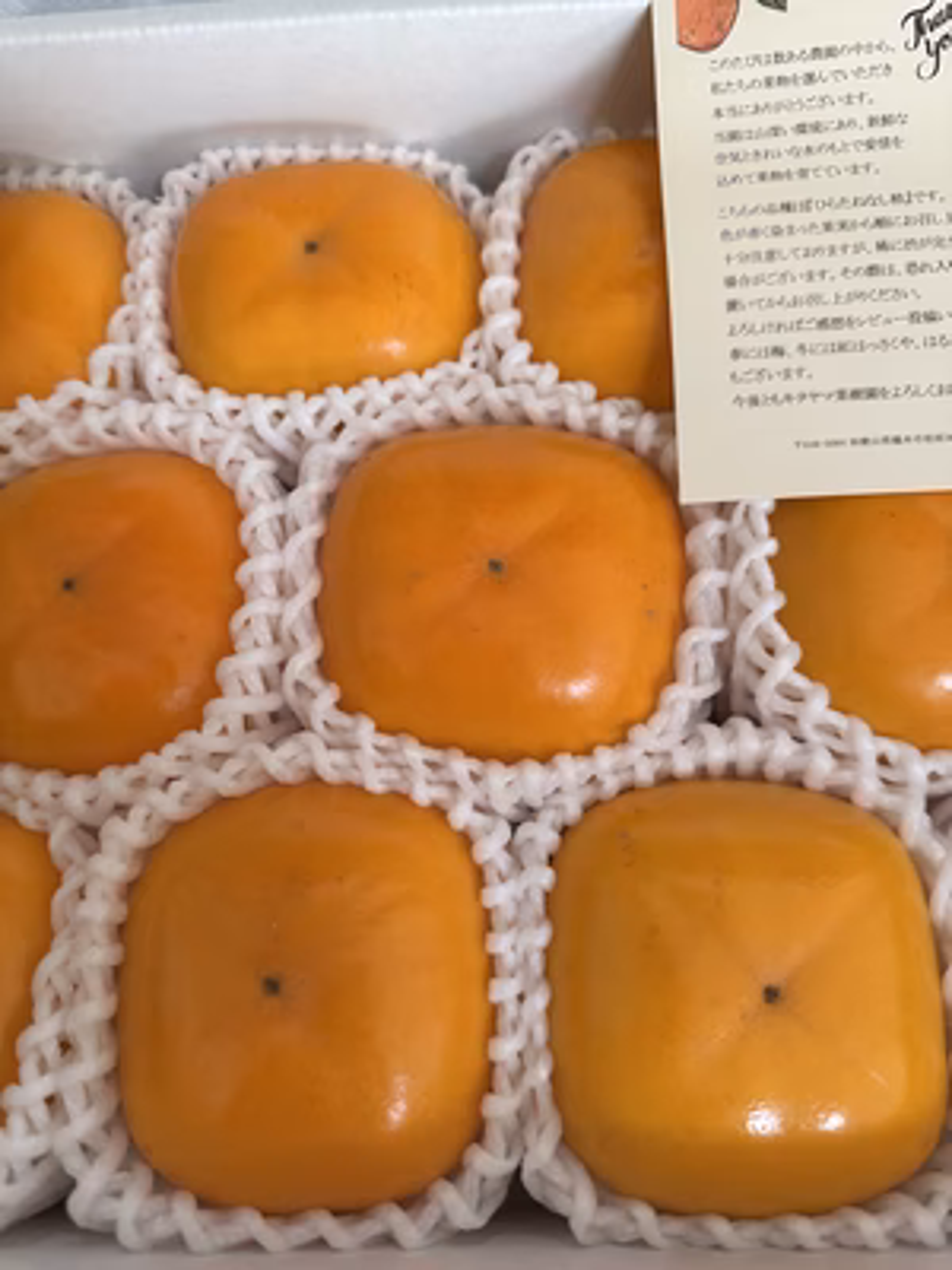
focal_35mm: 24
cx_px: 476
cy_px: 635
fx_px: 880
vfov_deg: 71.6
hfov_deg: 56.8
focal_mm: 6.86
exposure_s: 1/100
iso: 200
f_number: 1.78
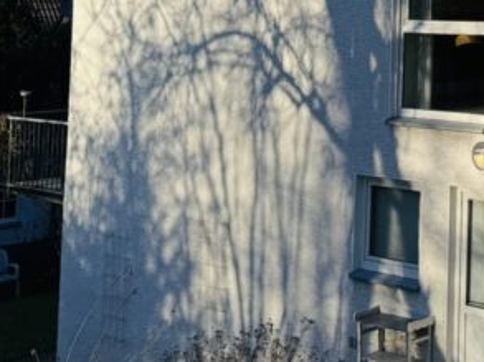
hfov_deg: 21.5
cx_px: 590
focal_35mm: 84
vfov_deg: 16.5
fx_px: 1173
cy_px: -124
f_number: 1.78
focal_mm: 6.76
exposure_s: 1/3413
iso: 80
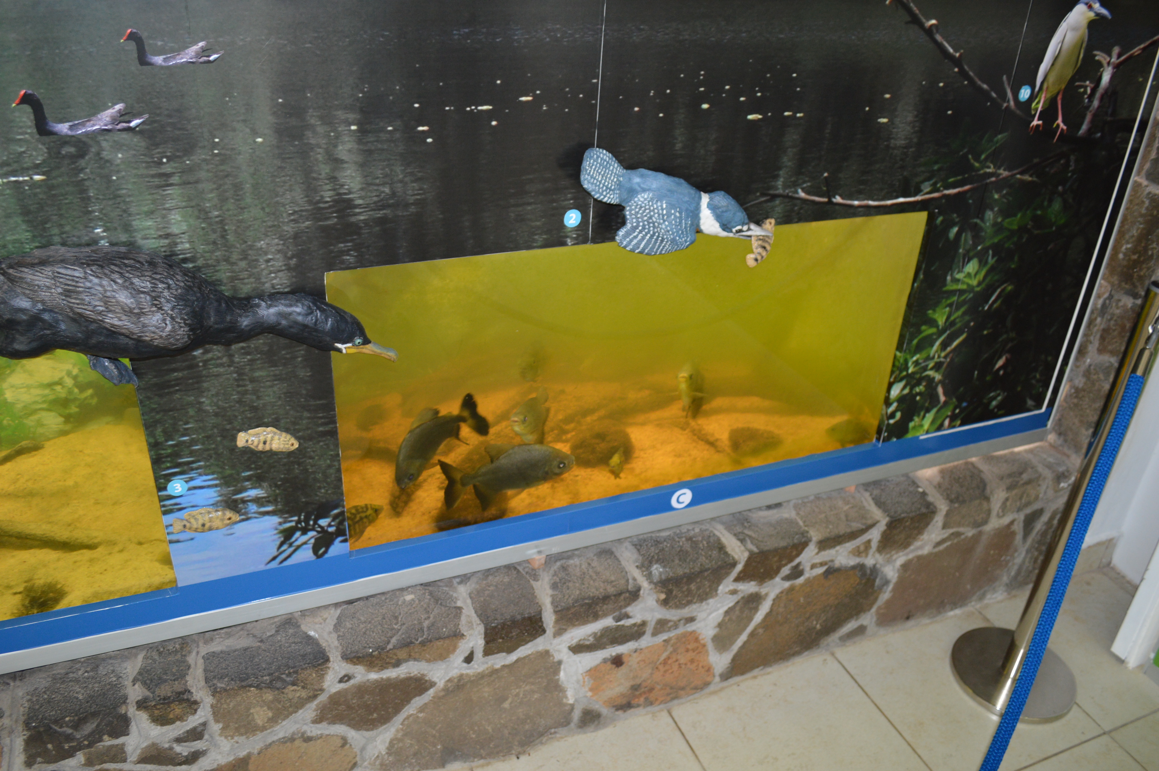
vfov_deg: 47.8
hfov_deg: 67.4
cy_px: 386
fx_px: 868
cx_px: 580
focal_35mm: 27
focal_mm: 18
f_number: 3.5
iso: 560
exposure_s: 1/60
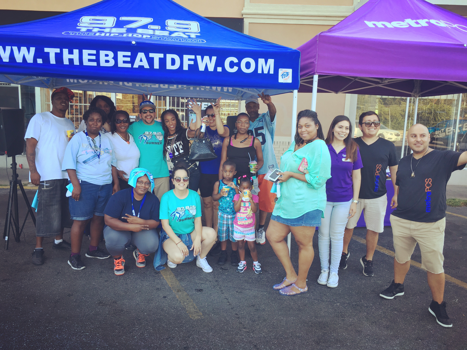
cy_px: 175
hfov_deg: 61.7
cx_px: 234
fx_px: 391
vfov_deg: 48.2
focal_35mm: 29
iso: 32
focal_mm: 4.15
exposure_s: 1/120
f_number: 2.2
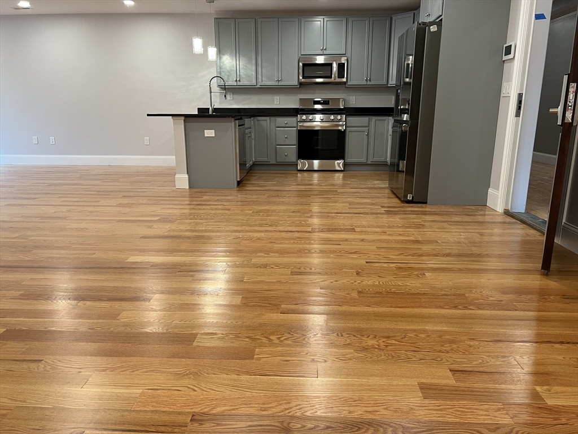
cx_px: 289
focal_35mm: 26
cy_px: 217
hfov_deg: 67.3
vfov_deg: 53.1
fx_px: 434
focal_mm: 5.7
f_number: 1.5
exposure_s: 1/60
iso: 100
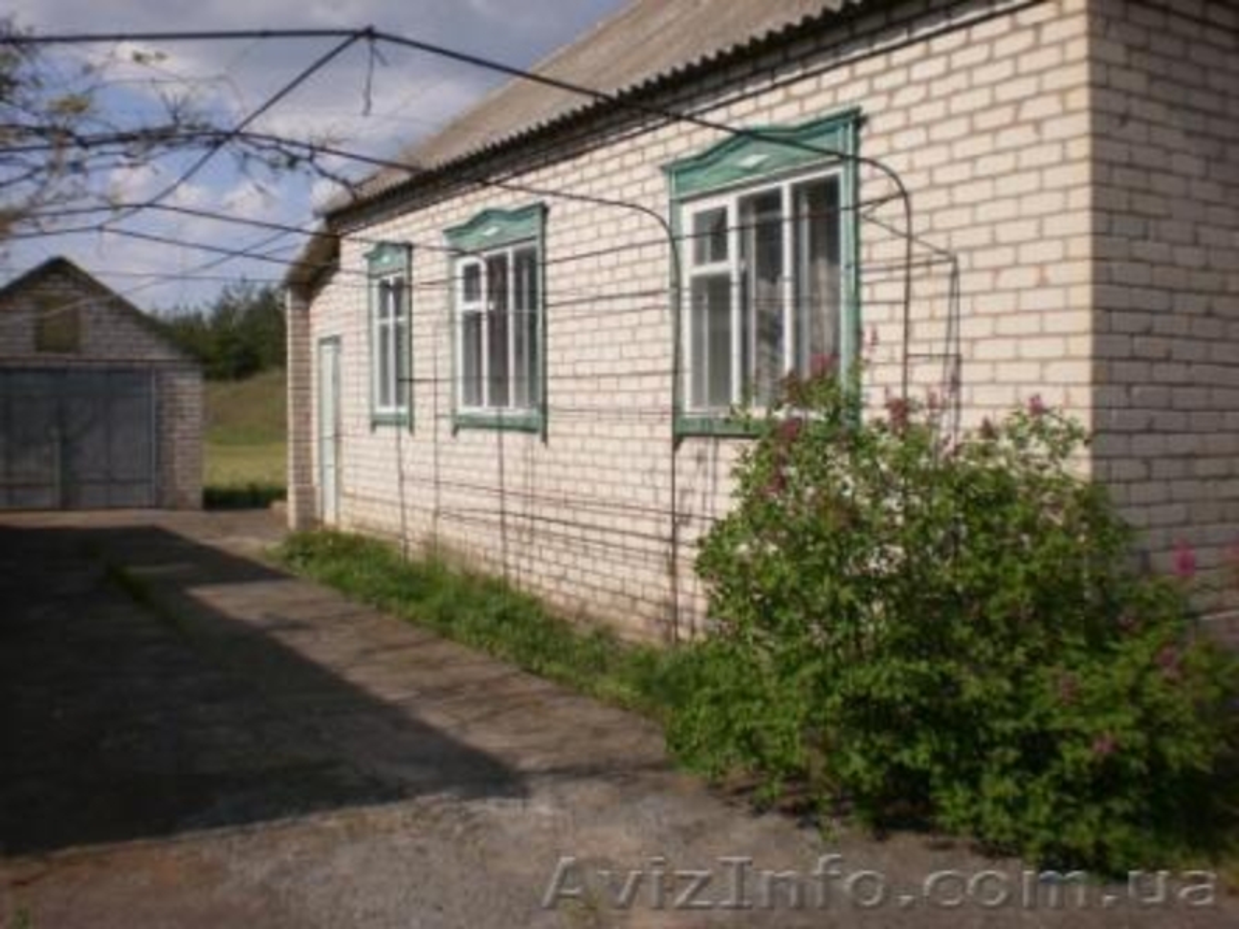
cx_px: 620
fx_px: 1289
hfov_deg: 51.4
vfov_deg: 39.7
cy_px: 464
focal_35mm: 36
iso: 100
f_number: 4.6
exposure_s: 1/1000
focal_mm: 6.3
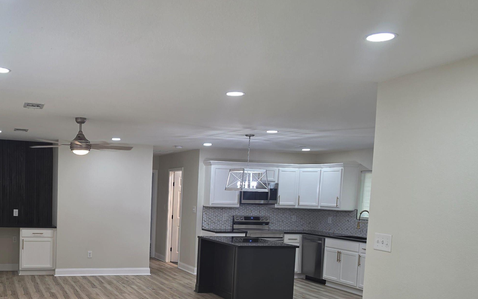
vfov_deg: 32.5
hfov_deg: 49.9
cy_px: 246
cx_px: 134
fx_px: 495
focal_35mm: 38
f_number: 1.4
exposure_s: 1/120
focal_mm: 6.5
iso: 64
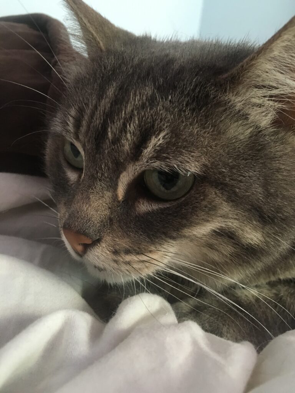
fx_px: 330
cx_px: 148
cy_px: 196
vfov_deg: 61.7
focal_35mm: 29
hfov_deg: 48.2
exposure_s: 1/30
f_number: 2.2
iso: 200
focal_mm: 4.15
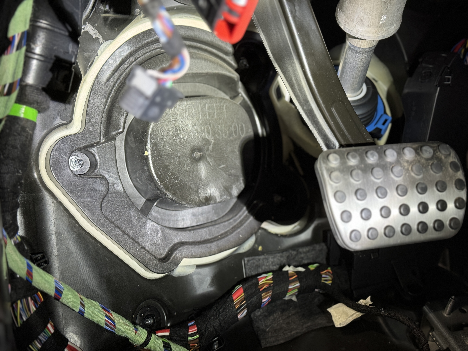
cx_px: 234
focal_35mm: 48
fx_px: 649
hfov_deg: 39.7
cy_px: 176
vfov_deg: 30.3
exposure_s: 1/40
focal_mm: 6.86
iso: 250
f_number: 1.78
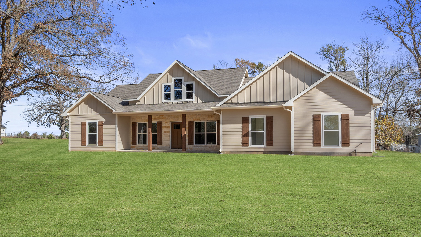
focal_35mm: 26
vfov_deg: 44.4
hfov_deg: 71.9
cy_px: 127
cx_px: 214
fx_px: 290
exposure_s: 1/400
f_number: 8
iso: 100
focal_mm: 16
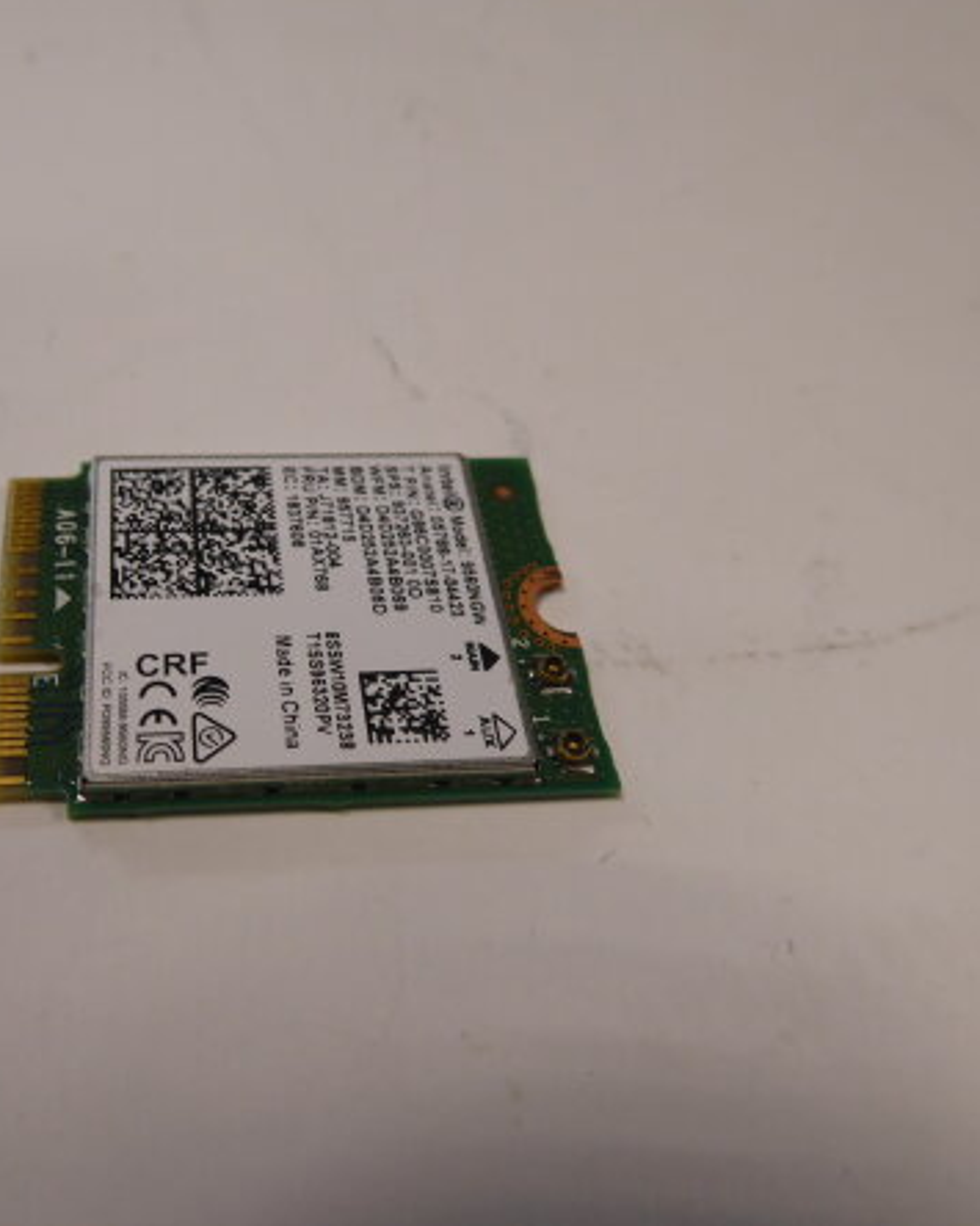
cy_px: 607
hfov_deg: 43.4
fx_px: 1197
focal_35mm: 33
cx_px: 273
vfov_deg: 54.2
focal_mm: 4.3
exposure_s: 1/60
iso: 125
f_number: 3.3
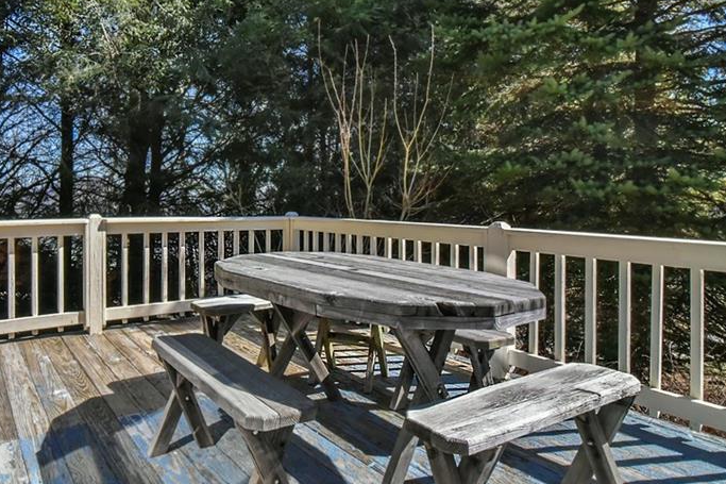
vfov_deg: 52.6
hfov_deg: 72.3
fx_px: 484
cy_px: 183
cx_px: 266
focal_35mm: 24
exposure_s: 1/1600
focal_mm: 16
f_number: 22
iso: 4000
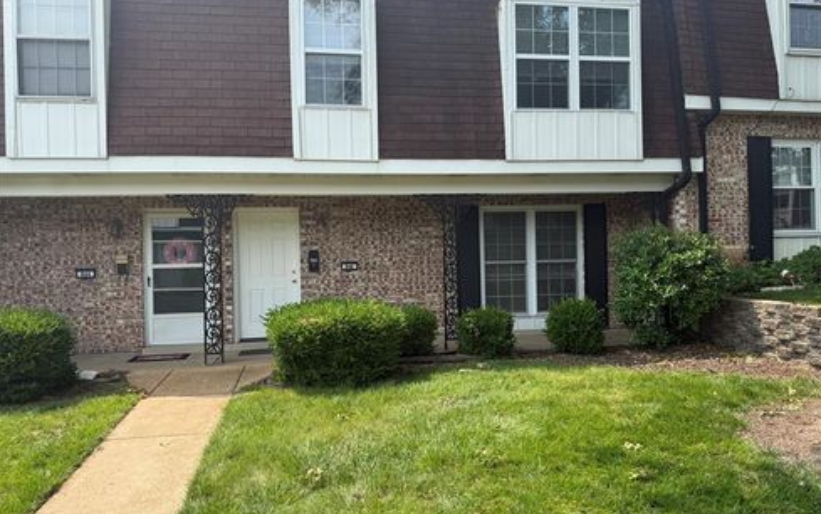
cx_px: 416
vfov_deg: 47.6
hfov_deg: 70.4
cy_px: 251
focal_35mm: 26
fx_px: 582
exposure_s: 1/1464
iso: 80
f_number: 1.78
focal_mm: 6.76
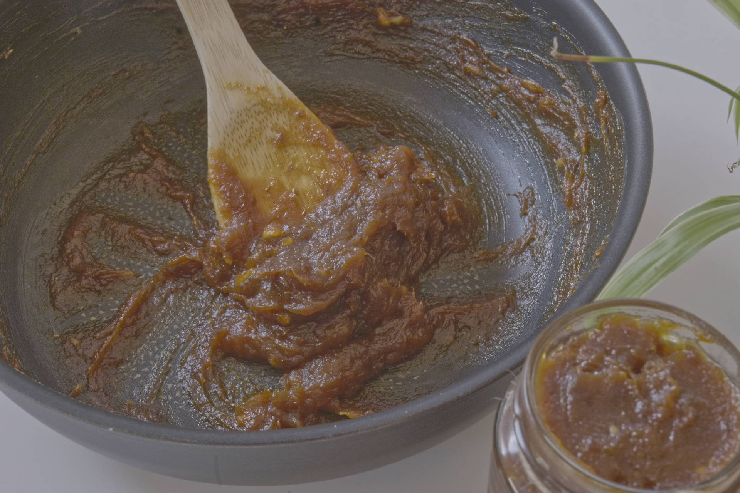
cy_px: 246
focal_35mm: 60
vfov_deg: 22.6
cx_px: 370
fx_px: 1233
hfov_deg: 33.4
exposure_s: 1/80
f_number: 20
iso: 6400
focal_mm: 60
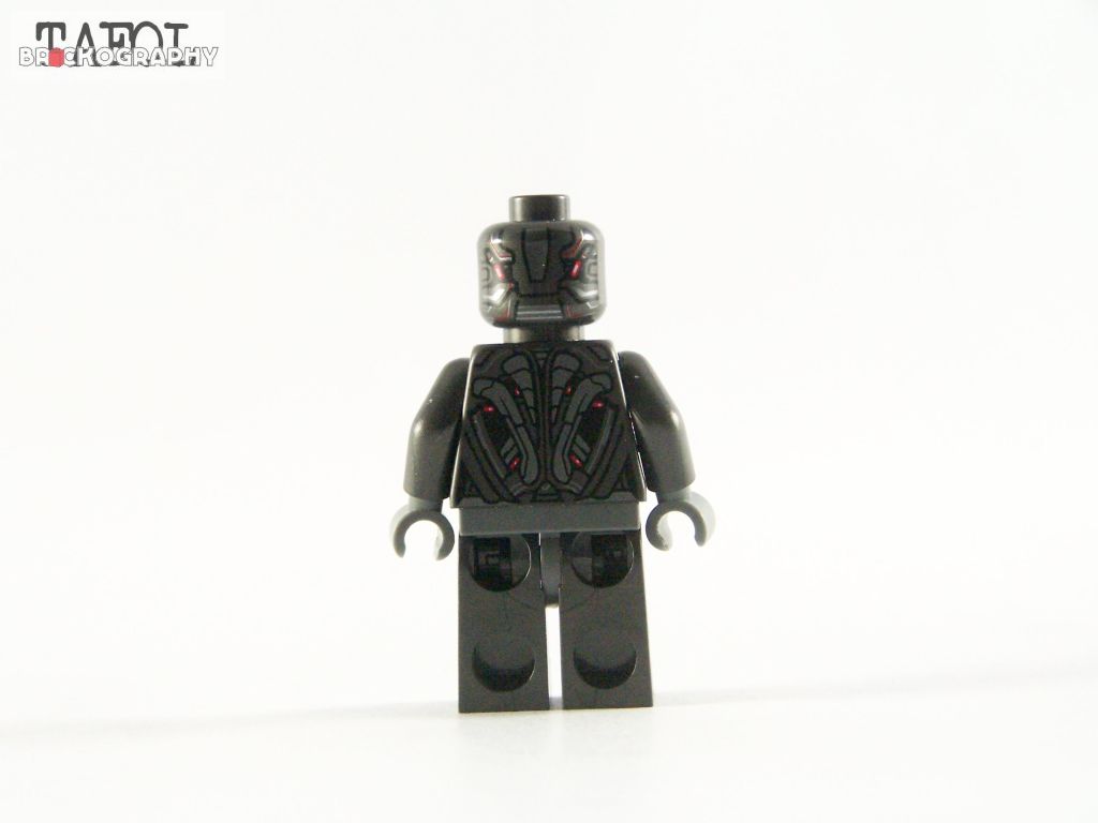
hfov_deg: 18.7
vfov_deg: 14.1
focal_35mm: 105
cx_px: 549
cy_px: 412
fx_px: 3331
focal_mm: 17.5
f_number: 3.6
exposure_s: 1/60
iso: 400
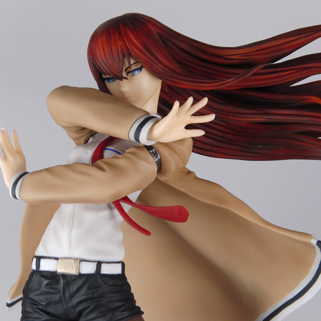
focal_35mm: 198
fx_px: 2077
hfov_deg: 8.8
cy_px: 161
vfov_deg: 8.8
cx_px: 190
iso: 100
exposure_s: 1/60
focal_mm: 29.6
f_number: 4.3
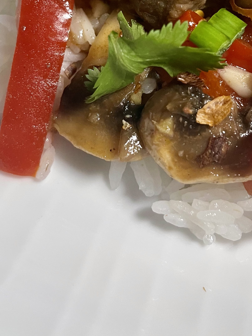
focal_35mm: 49
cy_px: 50
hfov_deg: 29.7
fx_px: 475
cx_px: 114
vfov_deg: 37.0
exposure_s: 1/60
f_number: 1.6
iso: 125
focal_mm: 4.2
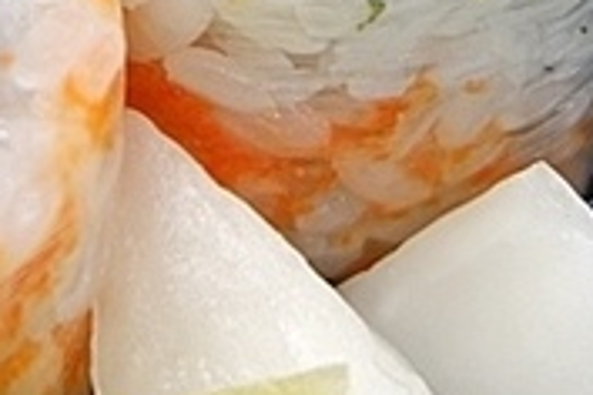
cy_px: -274
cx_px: -111
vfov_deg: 6.4
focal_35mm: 211
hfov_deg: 9.6
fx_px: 3475
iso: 800
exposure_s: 1/60
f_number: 4.7
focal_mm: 29.5
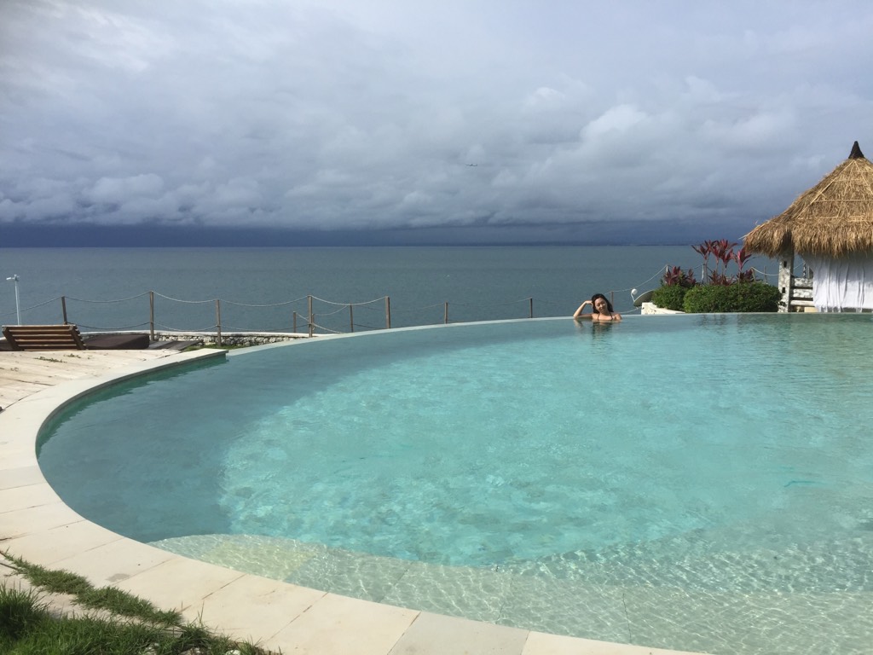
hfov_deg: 61.7
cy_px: 328
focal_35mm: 29
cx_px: 436
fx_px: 731
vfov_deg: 48.2
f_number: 2.2
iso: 32
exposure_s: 1/2083
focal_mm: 4.15
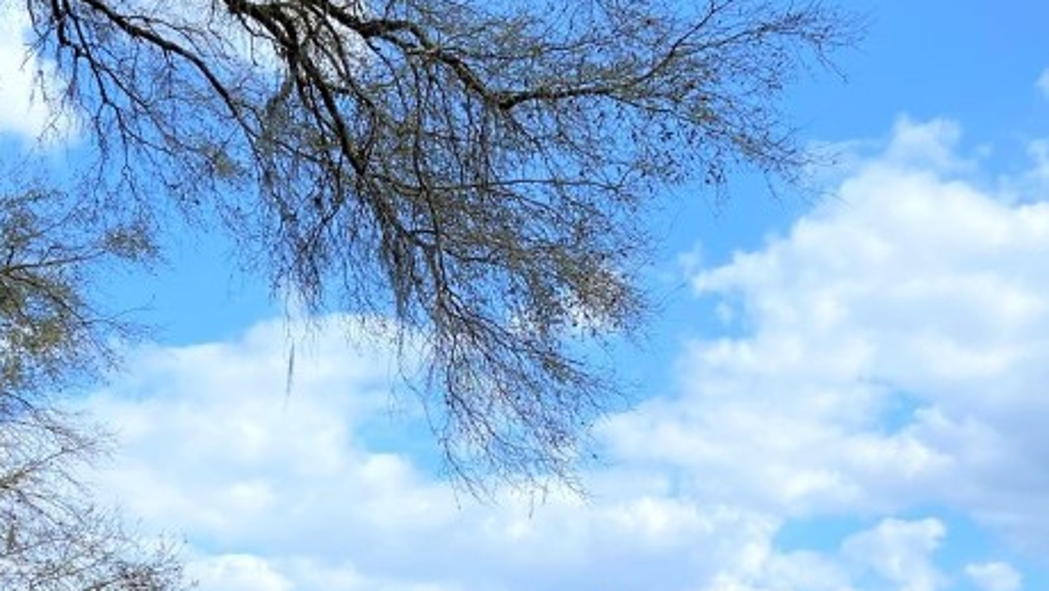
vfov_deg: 18.4
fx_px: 1753
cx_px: 449
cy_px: 653
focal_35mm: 63
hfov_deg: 33.3
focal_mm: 4.25
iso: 32
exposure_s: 1/3497
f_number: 1.8
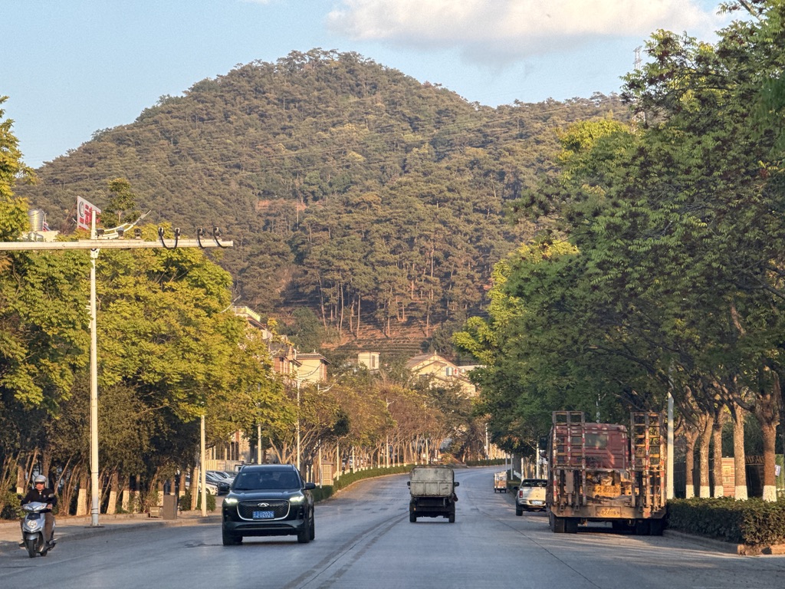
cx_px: 392
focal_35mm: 120
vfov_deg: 12.3
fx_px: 2721
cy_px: 294
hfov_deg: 16.4
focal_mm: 15.66
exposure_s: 1/121
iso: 50
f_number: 2.8
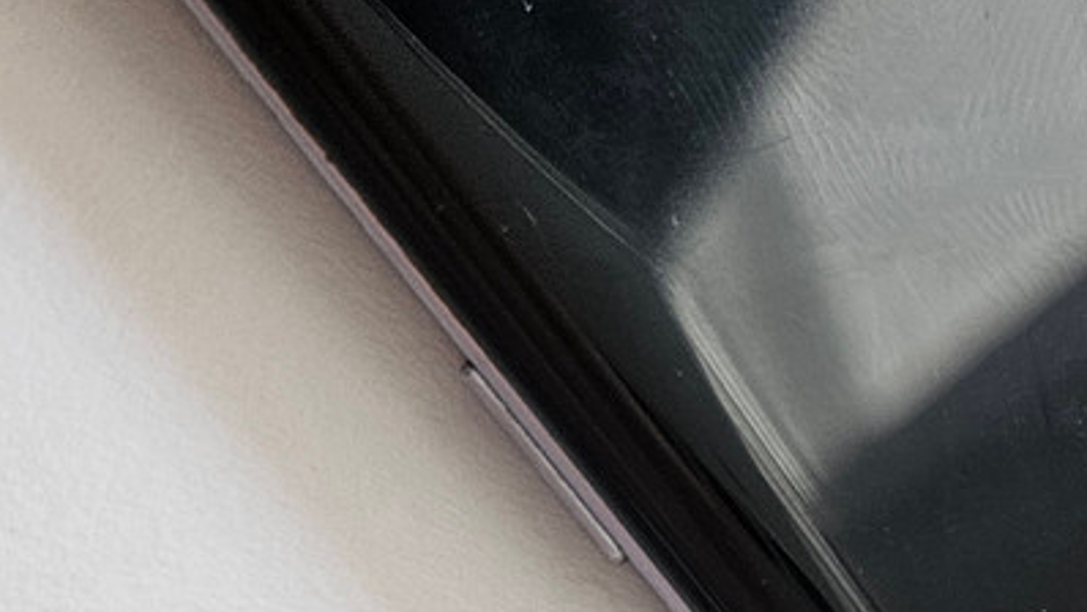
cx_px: 1101
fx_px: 1816
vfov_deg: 17.6
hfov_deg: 30.8
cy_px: 858
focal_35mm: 63
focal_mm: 5.4
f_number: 1.8
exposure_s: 1/120
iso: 250
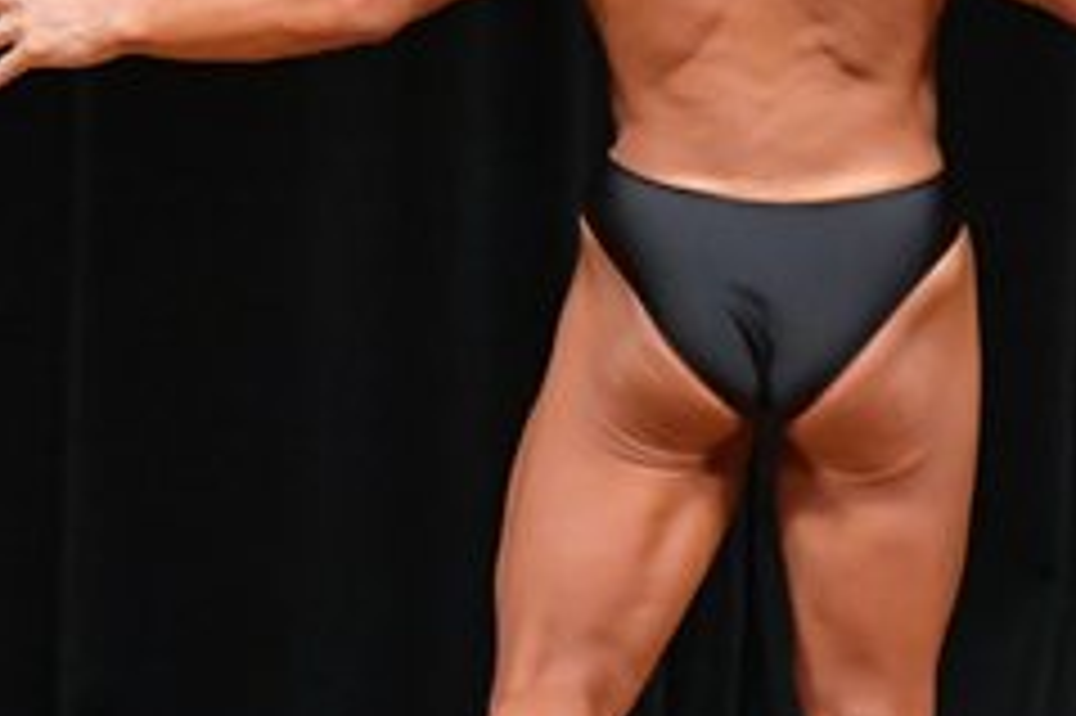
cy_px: 284
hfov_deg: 2.2
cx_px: 624
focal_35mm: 924
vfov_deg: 1.5
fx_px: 27597
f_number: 5.6
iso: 5000
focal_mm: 190
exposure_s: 1/400
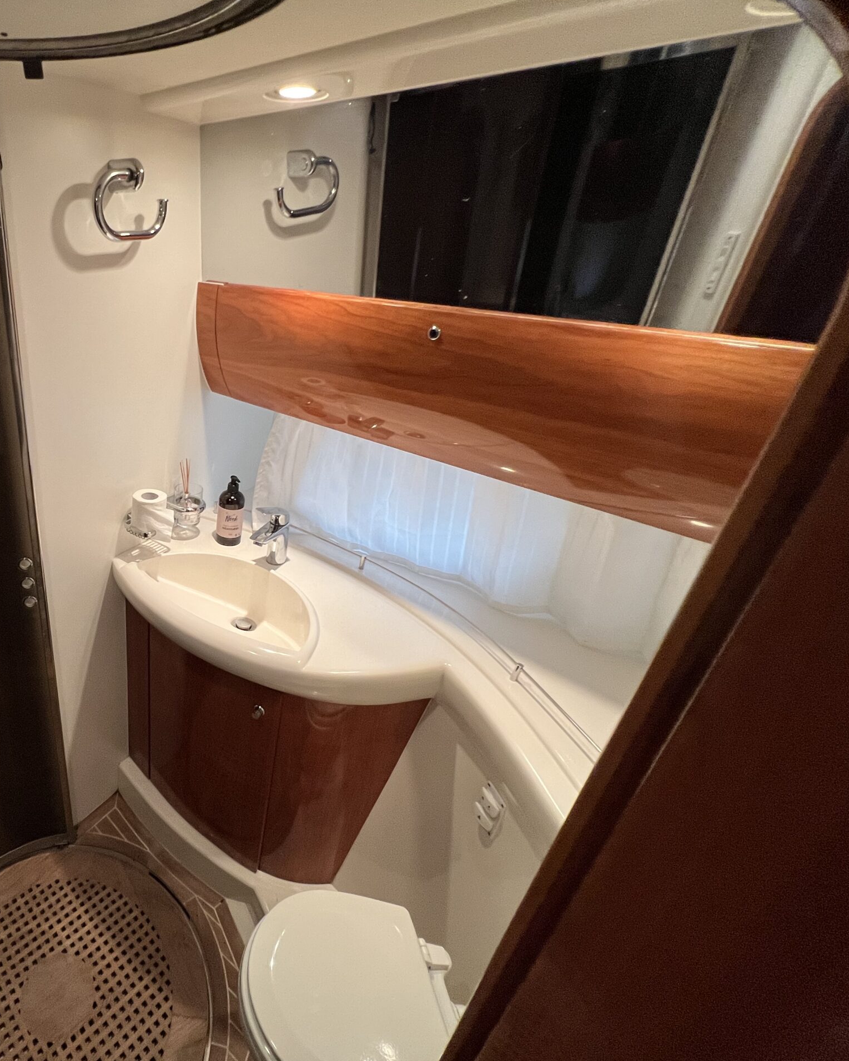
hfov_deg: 68.9
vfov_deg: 89.6
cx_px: 160
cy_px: 531
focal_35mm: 17
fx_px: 534
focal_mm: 1.57
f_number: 1.8
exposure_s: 1/72
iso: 250
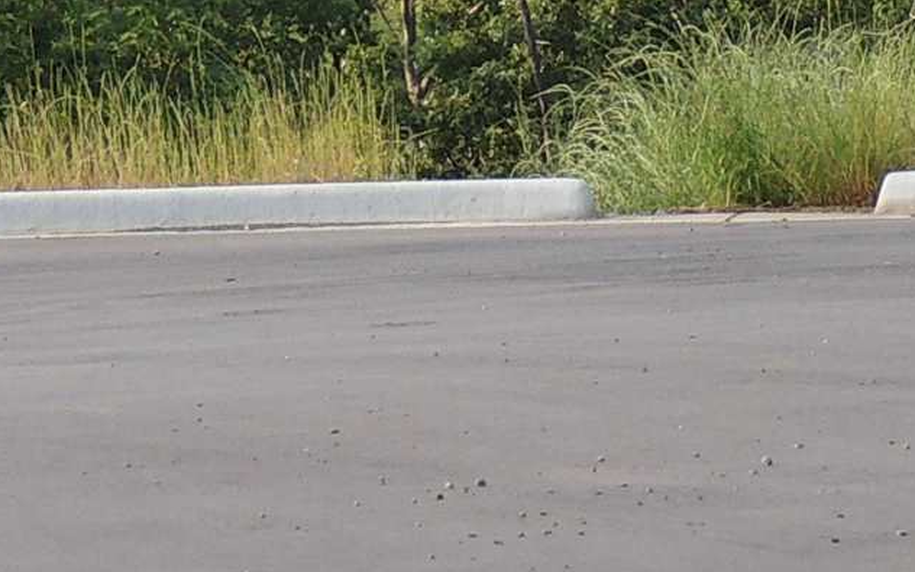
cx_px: 563
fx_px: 12842
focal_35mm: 515
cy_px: -605
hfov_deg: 4.1
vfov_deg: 2.5
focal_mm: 17.8
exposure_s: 1/160
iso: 100
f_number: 4.1
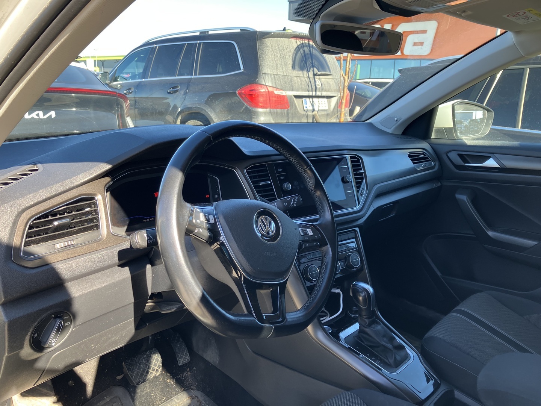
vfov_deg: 49.7
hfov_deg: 63.4
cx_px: 270
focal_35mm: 28
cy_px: 203
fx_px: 438
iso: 32
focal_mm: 3.99
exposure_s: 1/121
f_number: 1.8
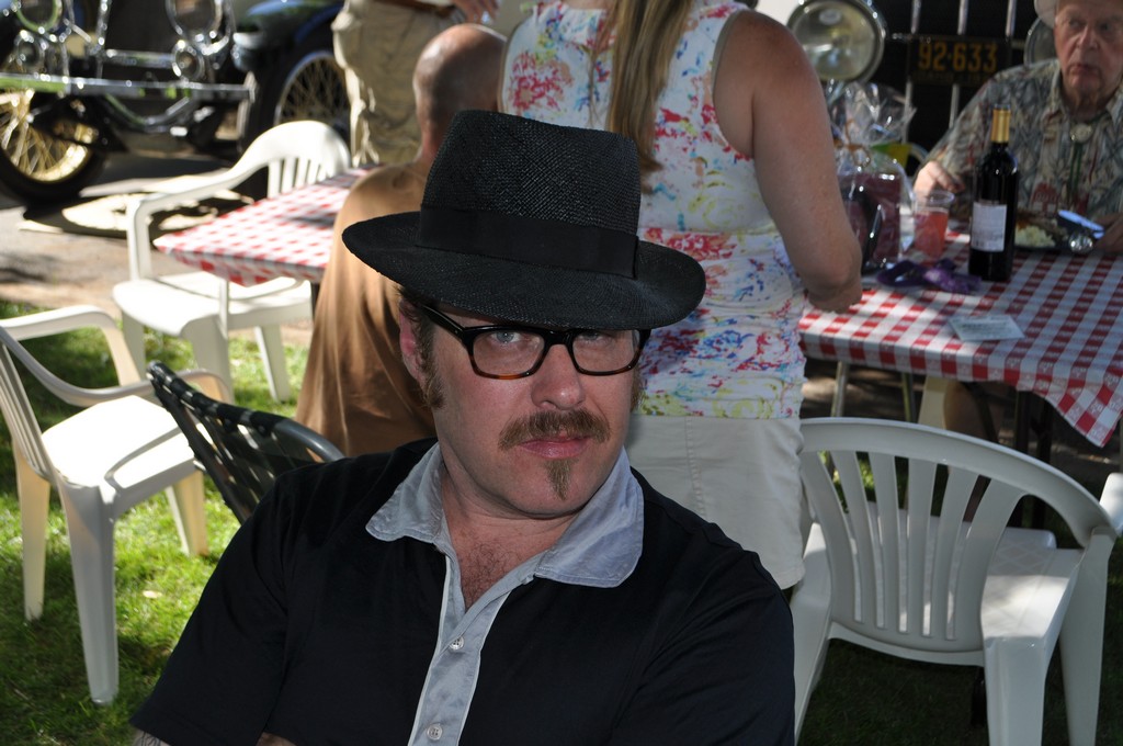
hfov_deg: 38.9
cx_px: 562
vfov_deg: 26.4
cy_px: 373
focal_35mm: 51
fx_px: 1589
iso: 200
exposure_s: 1/200
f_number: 7.1
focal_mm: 34
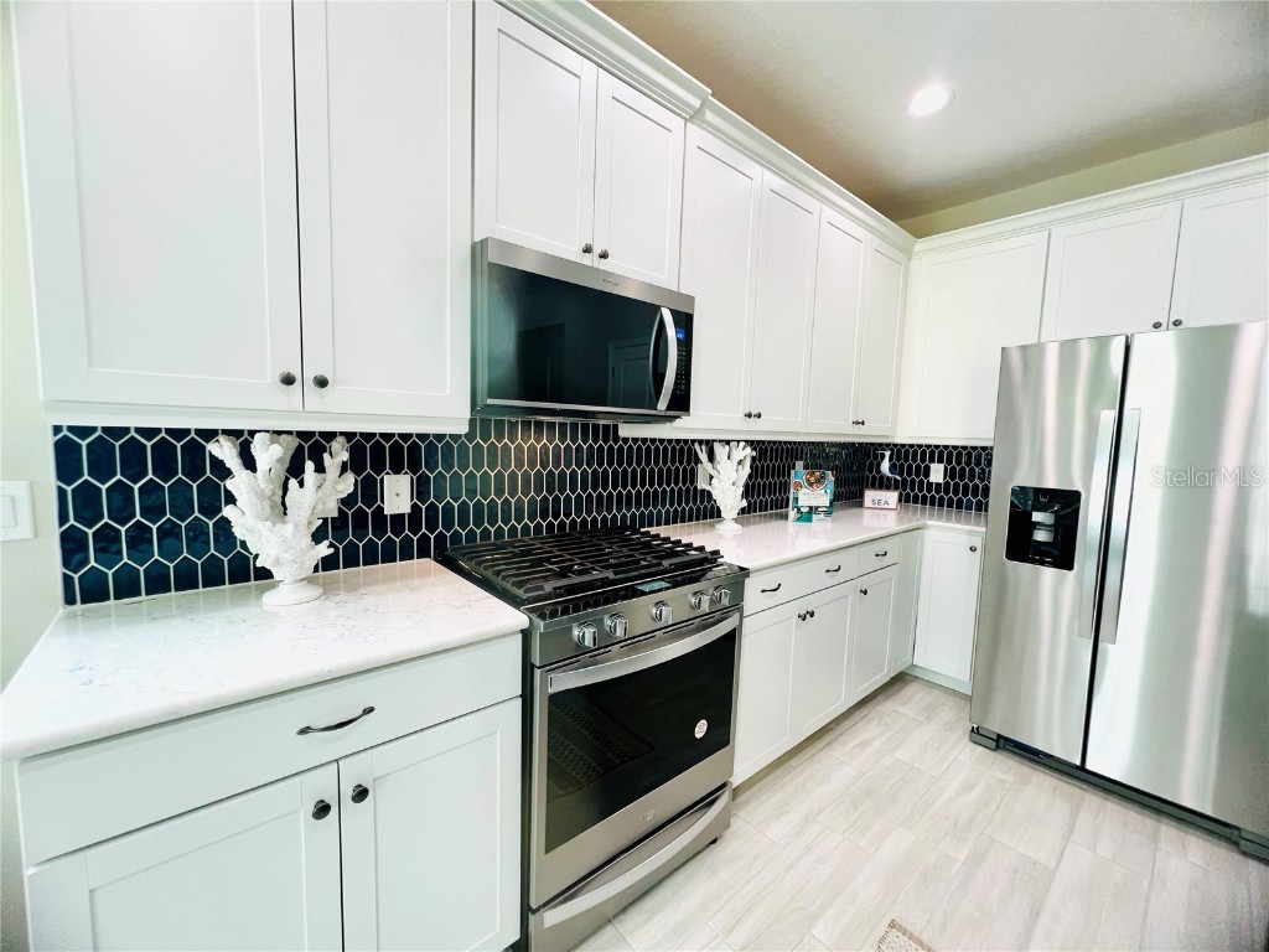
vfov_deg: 89.9
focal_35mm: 13
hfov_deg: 106.2
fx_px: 477
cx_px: 634
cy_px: 476
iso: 125
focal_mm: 1.57
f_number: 1.8
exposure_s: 1/60
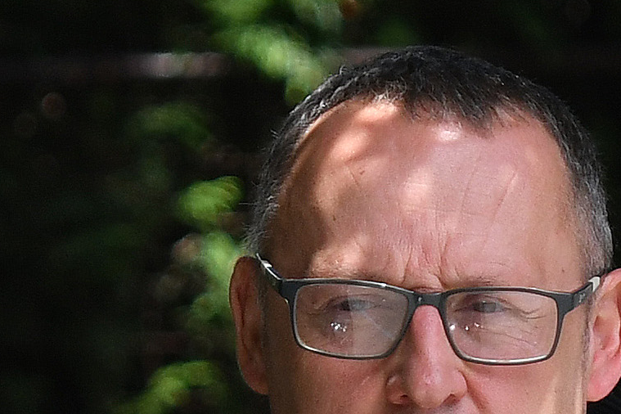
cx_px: 996
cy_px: 954
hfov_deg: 3.7
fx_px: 9539
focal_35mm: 553
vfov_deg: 2.5
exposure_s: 1/1600
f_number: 5
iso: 200
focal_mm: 105
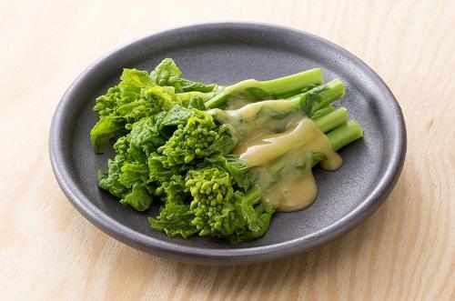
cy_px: 150
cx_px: 228
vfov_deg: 9.6
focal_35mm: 142
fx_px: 1791
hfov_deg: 14.5
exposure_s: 1/125
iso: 100
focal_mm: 95
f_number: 20
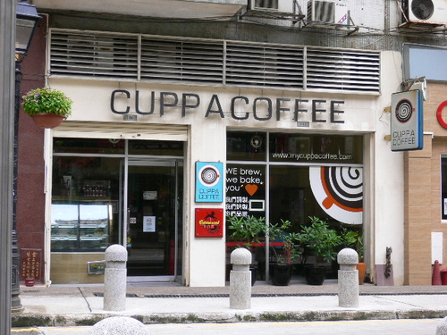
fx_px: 788
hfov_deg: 31.7
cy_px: 168
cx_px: 224
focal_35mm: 61
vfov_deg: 24.0
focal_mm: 10.1
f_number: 3.8
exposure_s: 1/100
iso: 80
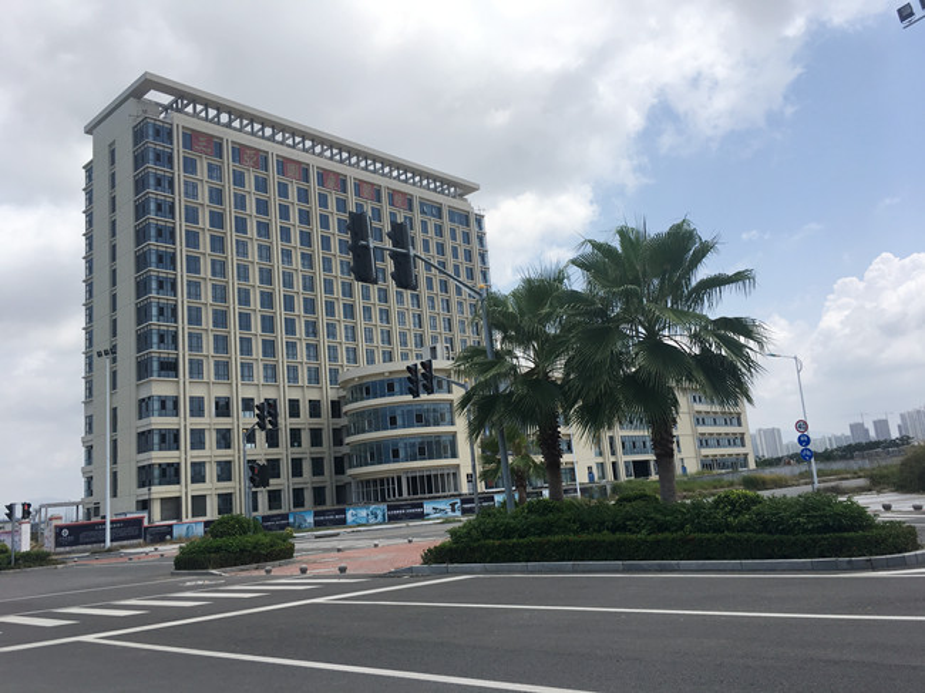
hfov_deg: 61.7
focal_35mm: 29
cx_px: 462
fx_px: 775
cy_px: 346
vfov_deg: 48.2
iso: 25
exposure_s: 1/1748
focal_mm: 4.15
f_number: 2.2
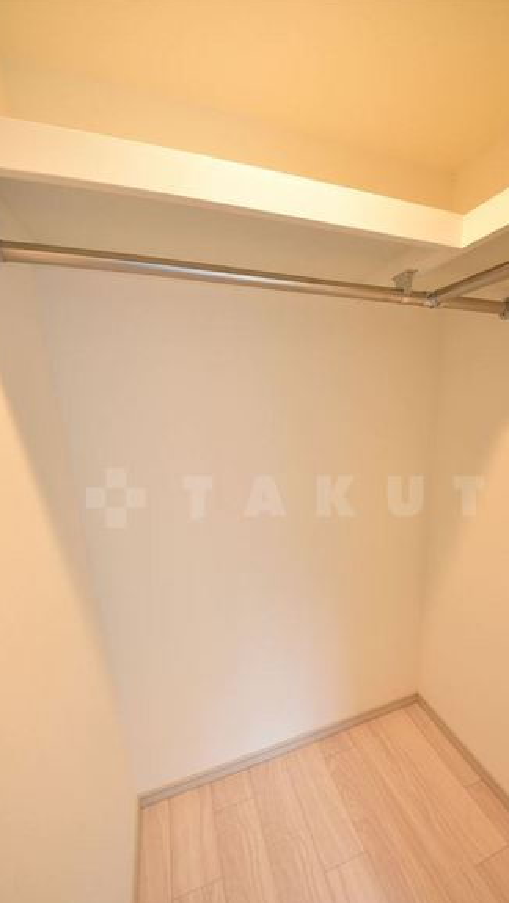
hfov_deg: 73.0
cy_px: 498
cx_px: 322
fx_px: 335
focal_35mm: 14
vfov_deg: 106.4
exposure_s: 1/5
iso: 100
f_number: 4.5
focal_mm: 8
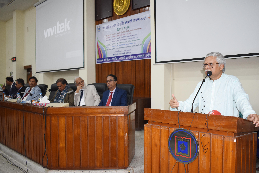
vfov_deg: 40.0
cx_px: 130
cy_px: 86
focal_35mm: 33
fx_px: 237
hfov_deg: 57.2
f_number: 4.5
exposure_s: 1/160
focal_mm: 22
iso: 1000
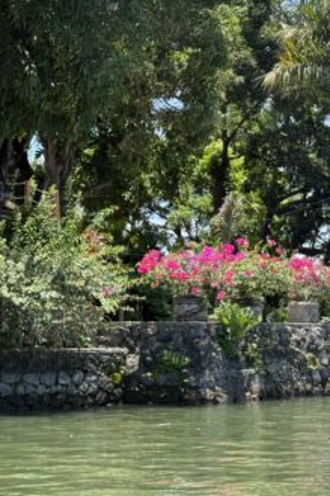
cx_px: 78
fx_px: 1252
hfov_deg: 14.9
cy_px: 240
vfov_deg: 22.4
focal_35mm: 91
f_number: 1.78
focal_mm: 6.76
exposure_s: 1/1185
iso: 100
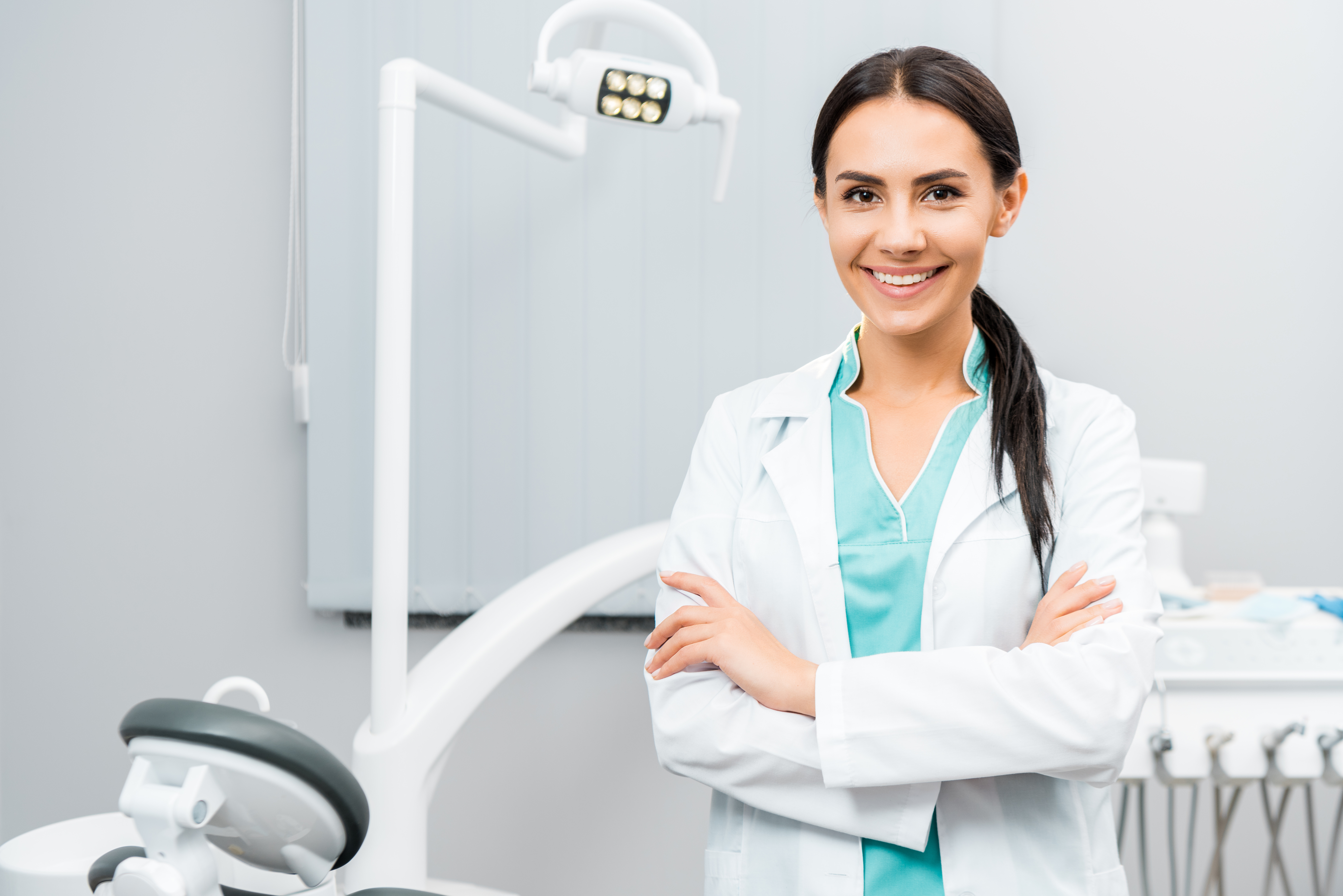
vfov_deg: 28.1
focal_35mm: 48
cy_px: 448
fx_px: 1791
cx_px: 672
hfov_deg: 41.1
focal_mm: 48
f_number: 4
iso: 160
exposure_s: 1/200
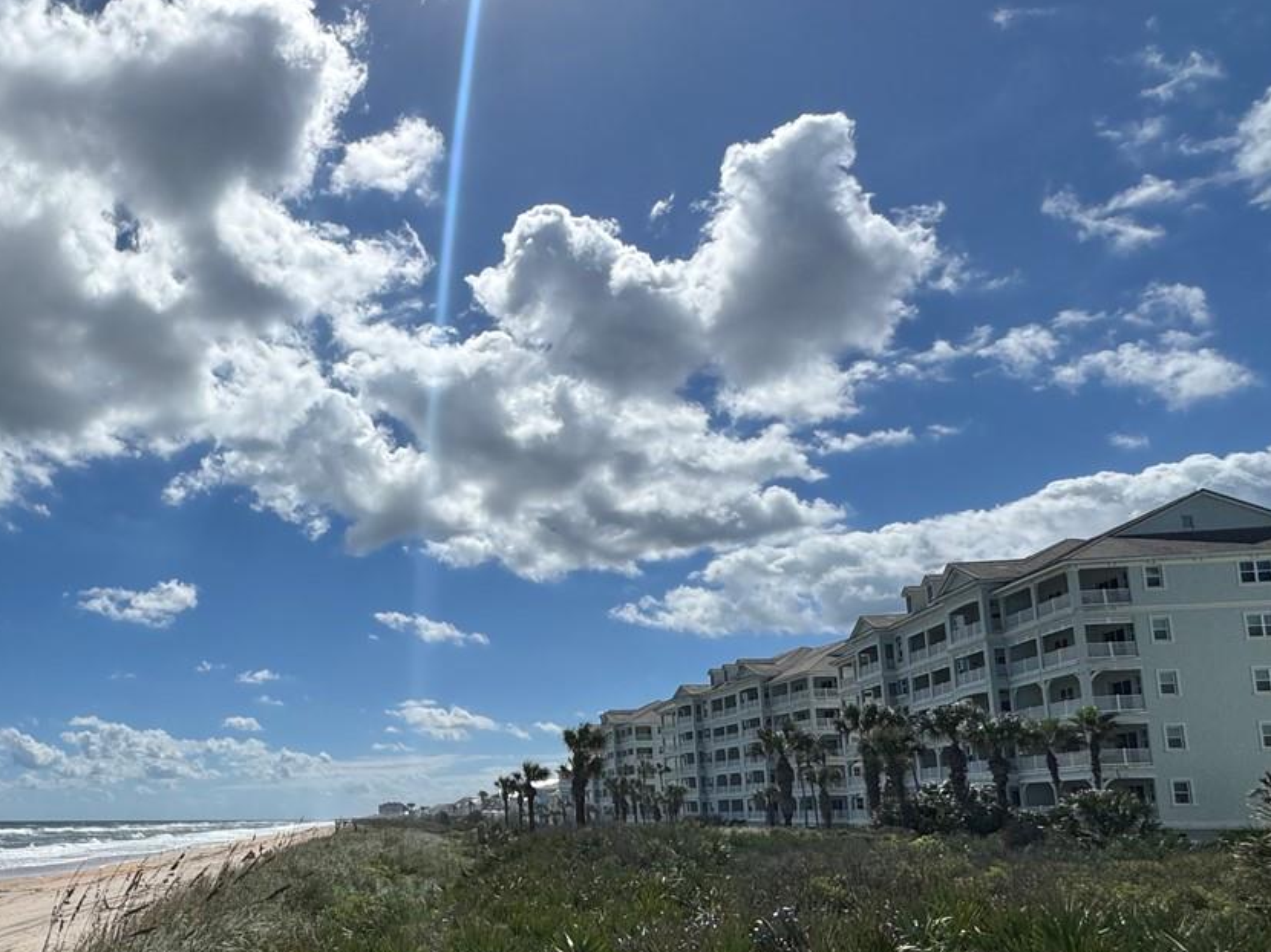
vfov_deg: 49.6
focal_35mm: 27
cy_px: 693
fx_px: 991
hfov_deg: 59.6
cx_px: 234
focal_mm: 2.22
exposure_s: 1/5650
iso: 32
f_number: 2.2
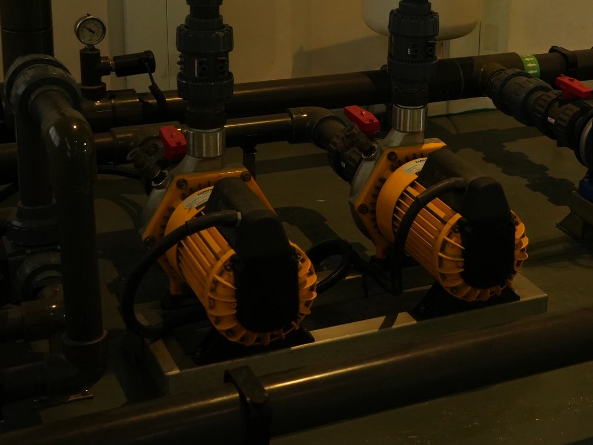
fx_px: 1269
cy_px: 106
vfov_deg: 19.7
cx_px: 529
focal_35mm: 74
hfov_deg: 25.5
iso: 800
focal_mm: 23
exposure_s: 1/40
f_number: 4
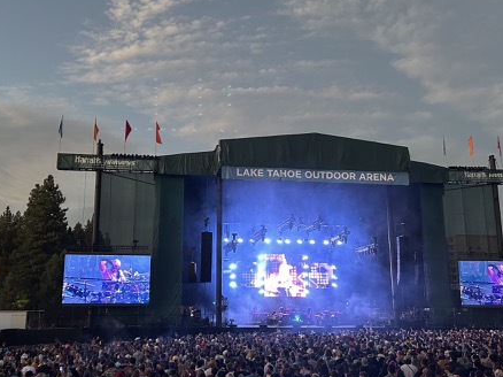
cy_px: 188
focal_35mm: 38
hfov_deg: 48.9
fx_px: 552
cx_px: 231
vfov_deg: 37.7
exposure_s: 1/60
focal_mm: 5.7
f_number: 1.5
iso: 500
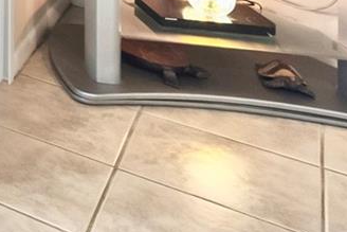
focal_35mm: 78
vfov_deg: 13.8
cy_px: -282
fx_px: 752
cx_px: -461
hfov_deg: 15.5
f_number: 11
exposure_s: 1/6
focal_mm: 16
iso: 1600
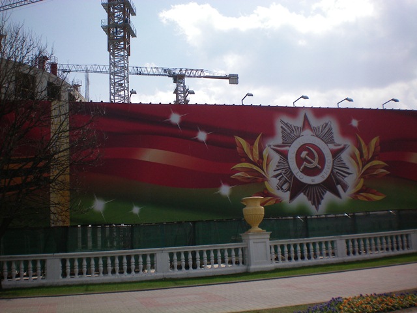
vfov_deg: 37.7
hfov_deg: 49.0
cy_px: 156
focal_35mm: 38
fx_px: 458
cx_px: 208
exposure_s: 1/1000
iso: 64
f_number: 4.6
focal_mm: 6.3
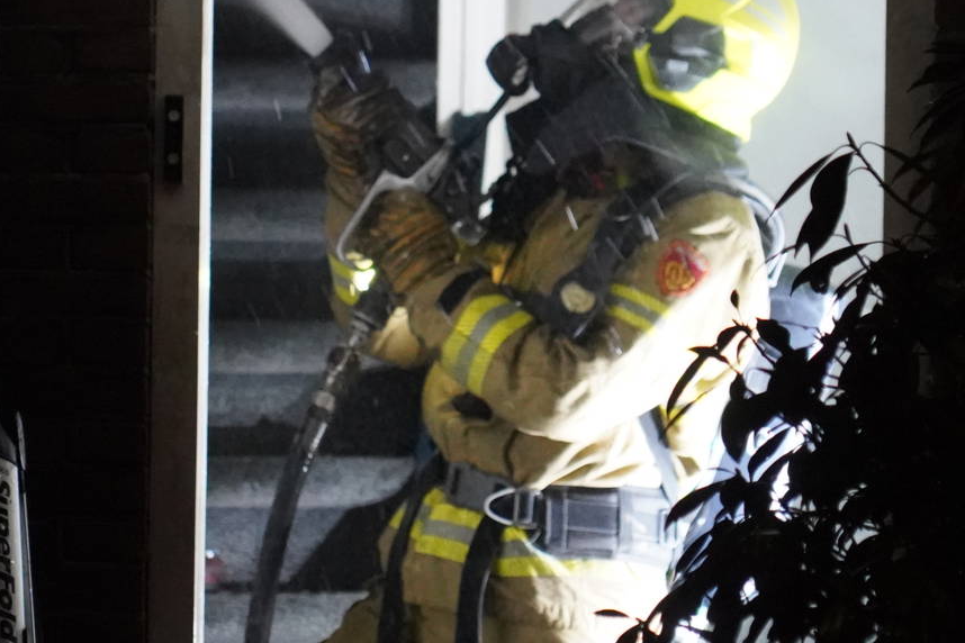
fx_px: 13375
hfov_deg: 4.1
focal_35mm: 499
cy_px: 184
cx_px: 533
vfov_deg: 2.8
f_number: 6.3
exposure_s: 1/160
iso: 12800
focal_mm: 223
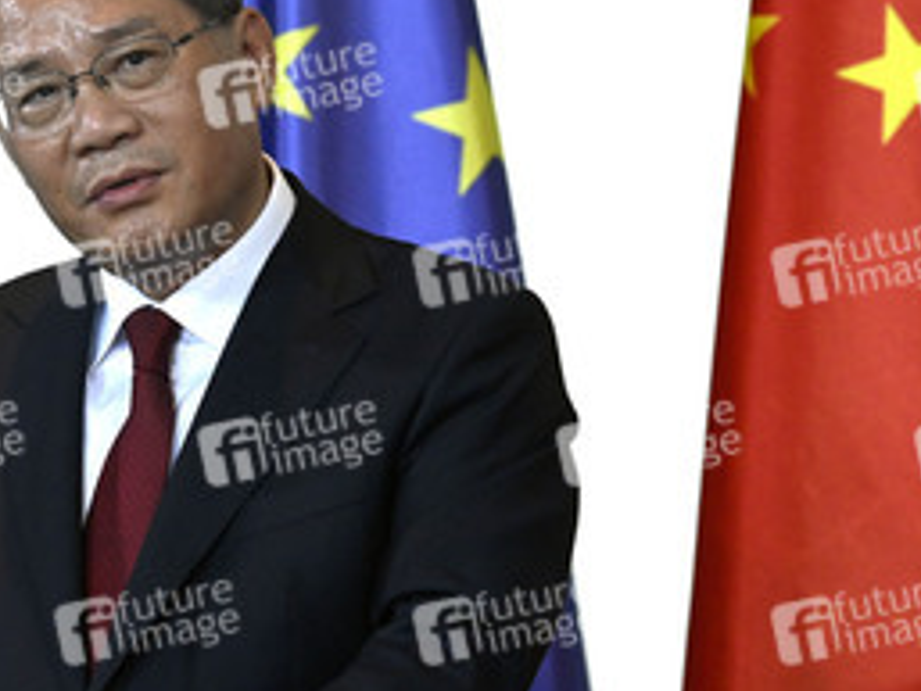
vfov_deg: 5.9
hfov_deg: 7.8
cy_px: 354
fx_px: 6735
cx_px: 195
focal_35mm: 253
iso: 6400
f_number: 5
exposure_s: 1/800
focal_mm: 150
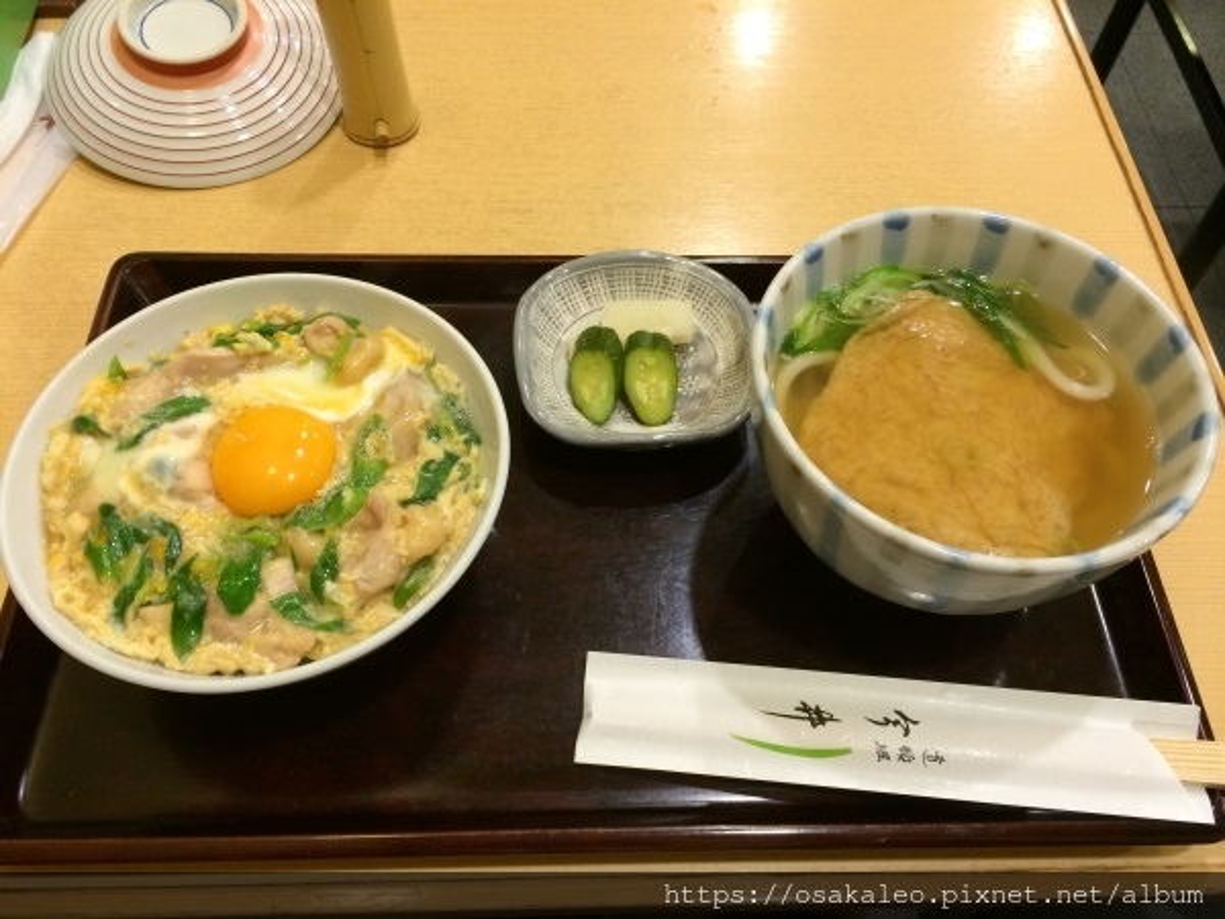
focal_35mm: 30
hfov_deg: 60.0
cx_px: 612
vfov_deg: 46.8
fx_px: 1062
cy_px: 460
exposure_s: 1/30
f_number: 2.2
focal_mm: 4.12
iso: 125
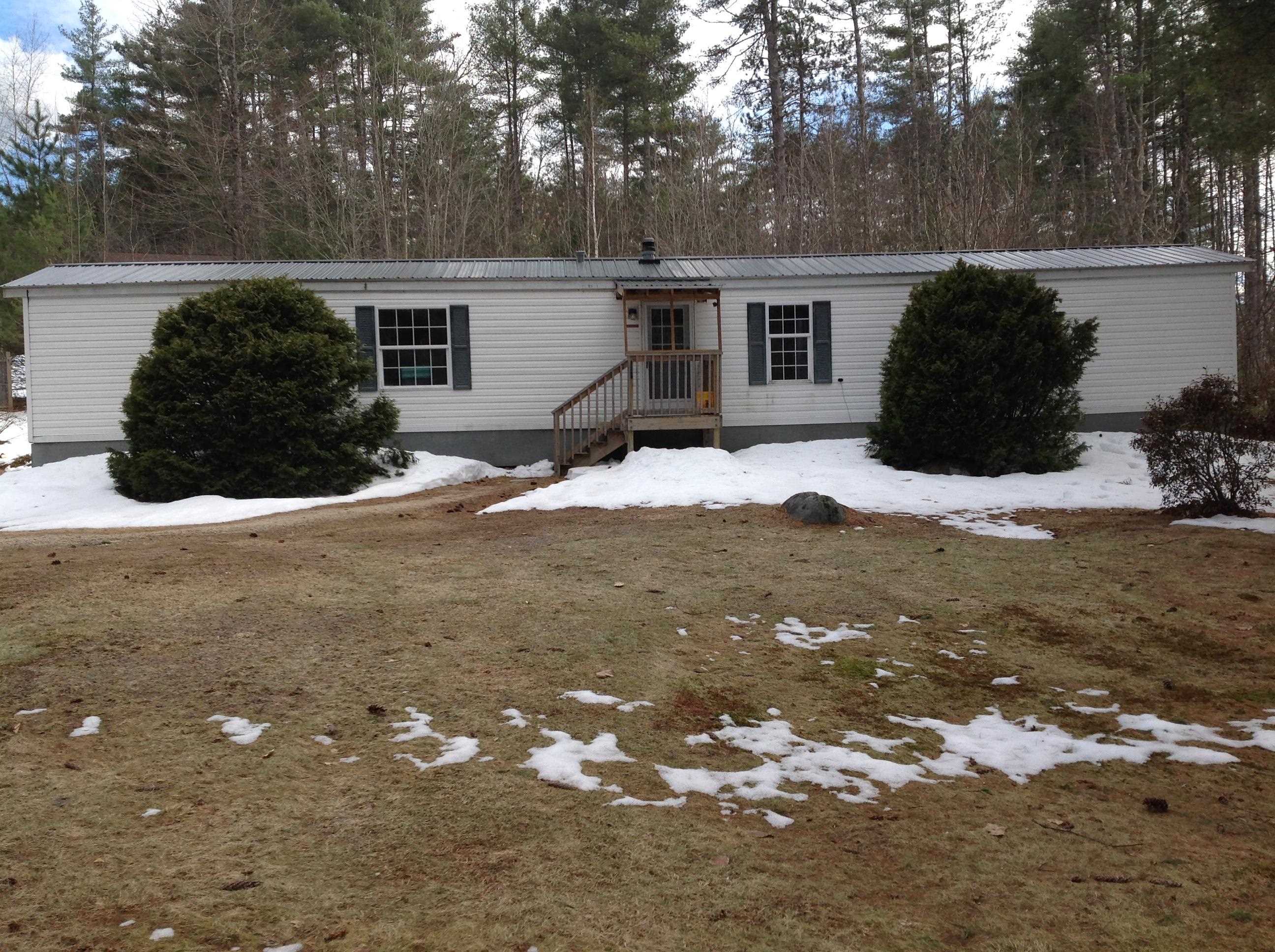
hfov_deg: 52.7
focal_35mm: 35
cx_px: 638
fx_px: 1287
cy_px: 476
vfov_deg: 40.6
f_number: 2.4
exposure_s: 1/756
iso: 50
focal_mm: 4.28
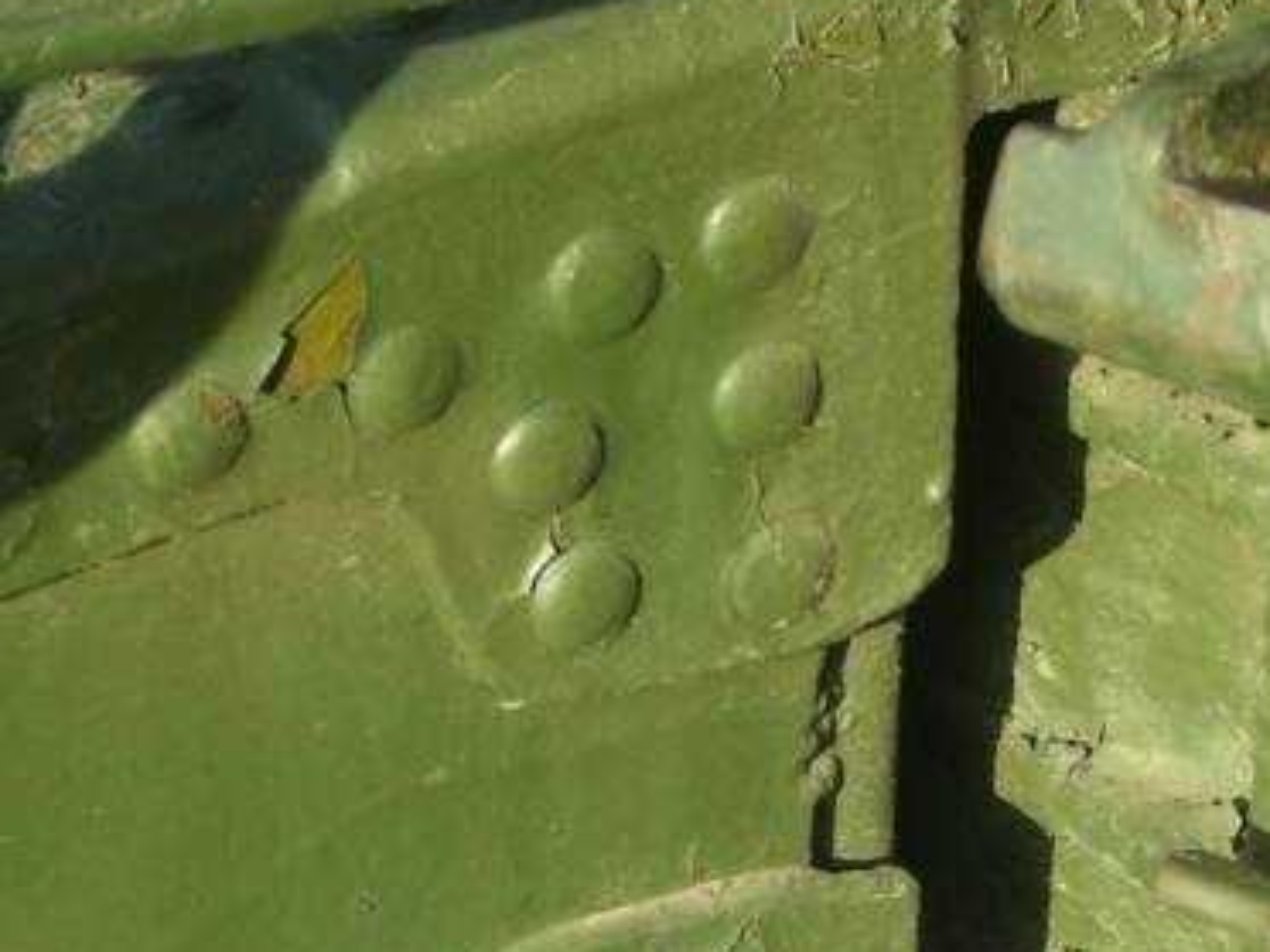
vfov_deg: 7.9
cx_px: 874
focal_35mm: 187
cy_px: 983
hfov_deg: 10.6
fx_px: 6861
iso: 80
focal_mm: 14.3
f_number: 4.3
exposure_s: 1/125
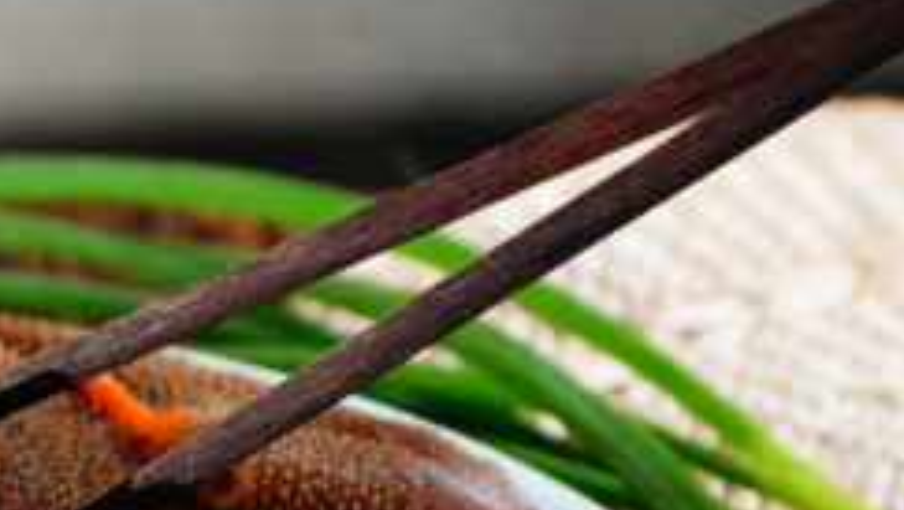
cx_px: -219
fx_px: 9114
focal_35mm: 380
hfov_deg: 5.6
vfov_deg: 3.2
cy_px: 782
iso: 160
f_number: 4.5
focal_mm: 77
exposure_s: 1/125
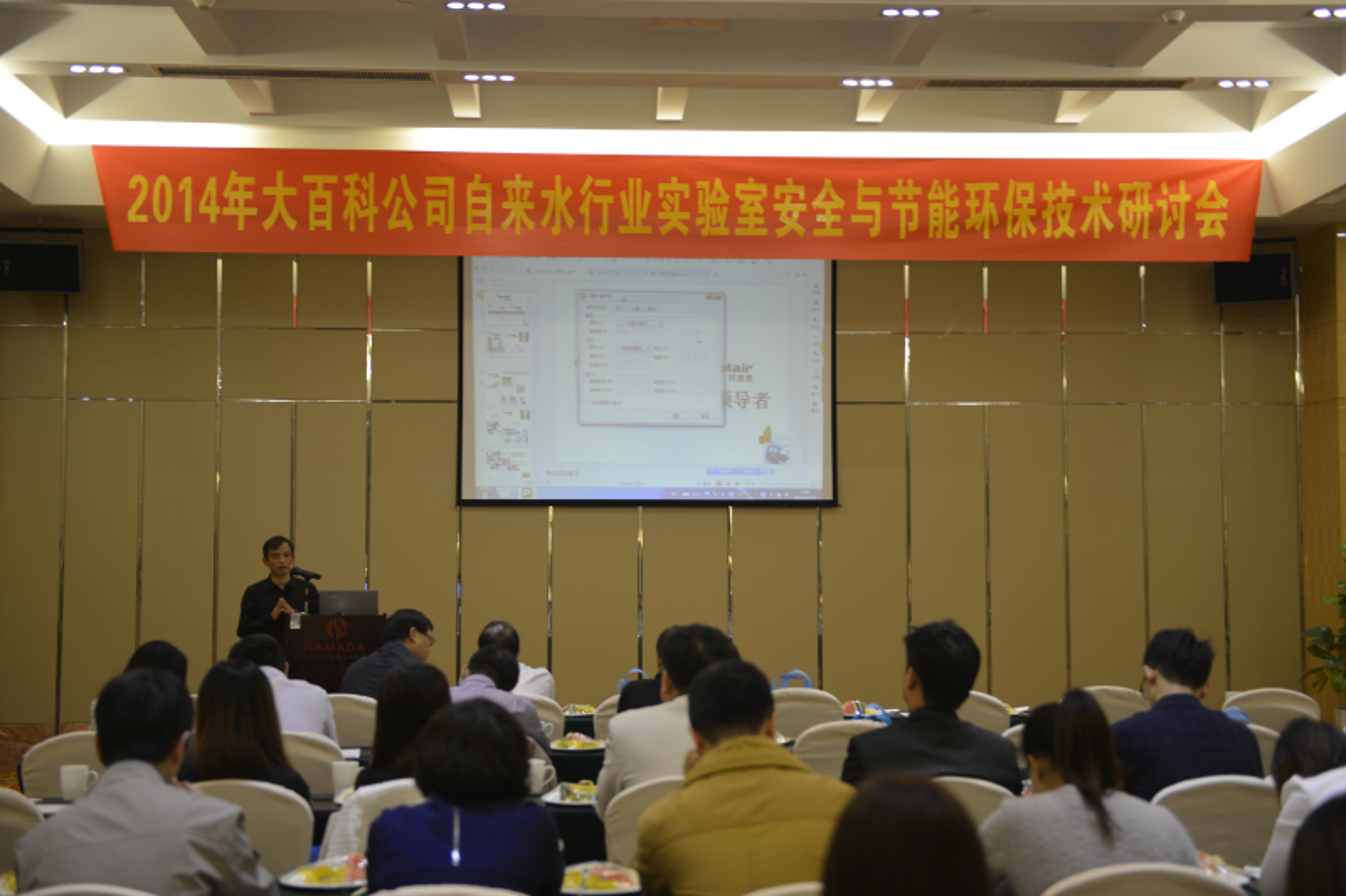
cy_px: 448
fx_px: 1944
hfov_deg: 38.2
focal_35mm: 52
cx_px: 673
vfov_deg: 26.0
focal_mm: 52
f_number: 2.8
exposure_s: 1/20
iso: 125
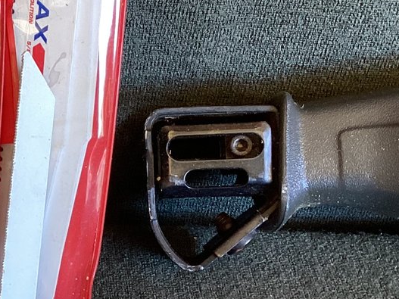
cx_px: -61
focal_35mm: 89
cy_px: 145
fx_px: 1026
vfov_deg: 16.6
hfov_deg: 20.8
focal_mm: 3.3
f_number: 2.4
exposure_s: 1/50
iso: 80
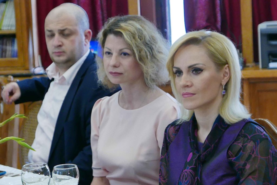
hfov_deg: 15.8
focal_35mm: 130
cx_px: 138
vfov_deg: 10.6
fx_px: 1001
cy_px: 92
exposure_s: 1/125
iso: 640
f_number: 2.8
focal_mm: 34
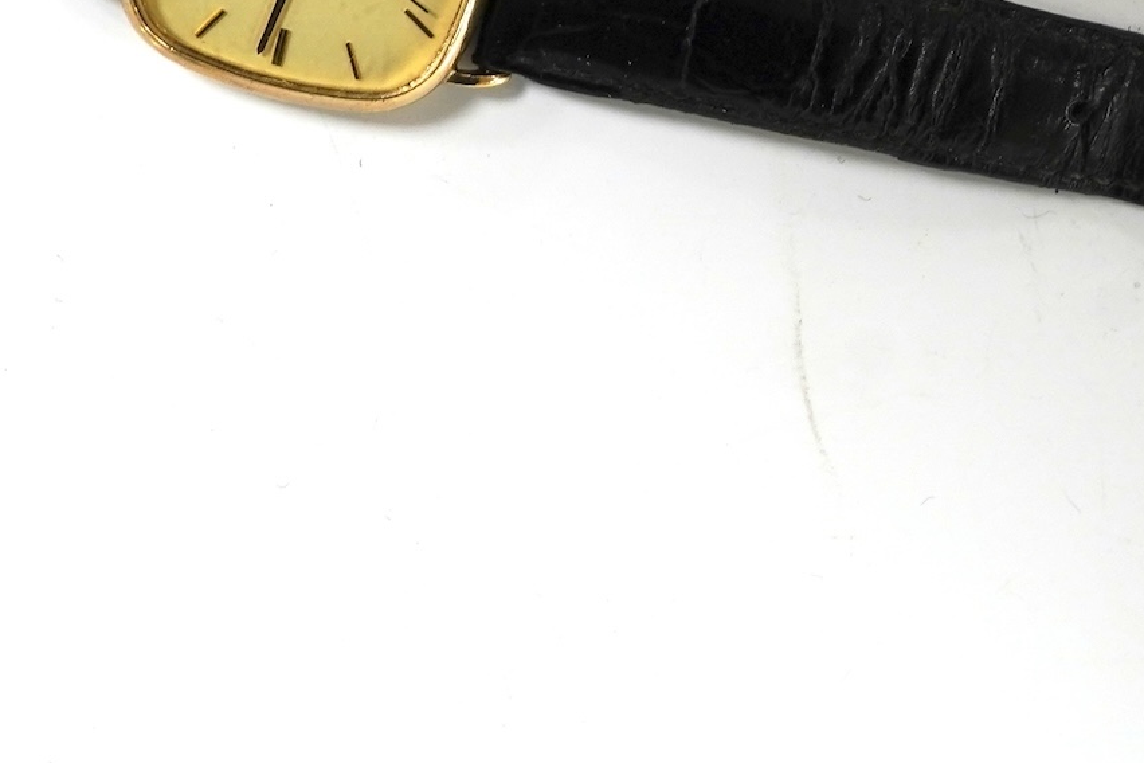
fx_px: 3305
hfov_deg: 19.6
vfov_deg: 13.0
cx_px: 662
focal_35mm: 104
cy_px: -8
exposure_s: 1/40
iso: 500
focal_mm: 30
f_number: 11
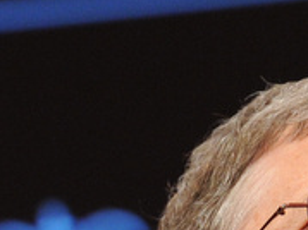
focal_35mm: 892
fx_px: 7931
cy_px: 395
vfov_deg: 1.7
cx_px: 138
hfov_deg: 2.2
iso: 3200
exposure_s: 1/400
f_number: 4
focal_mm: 130
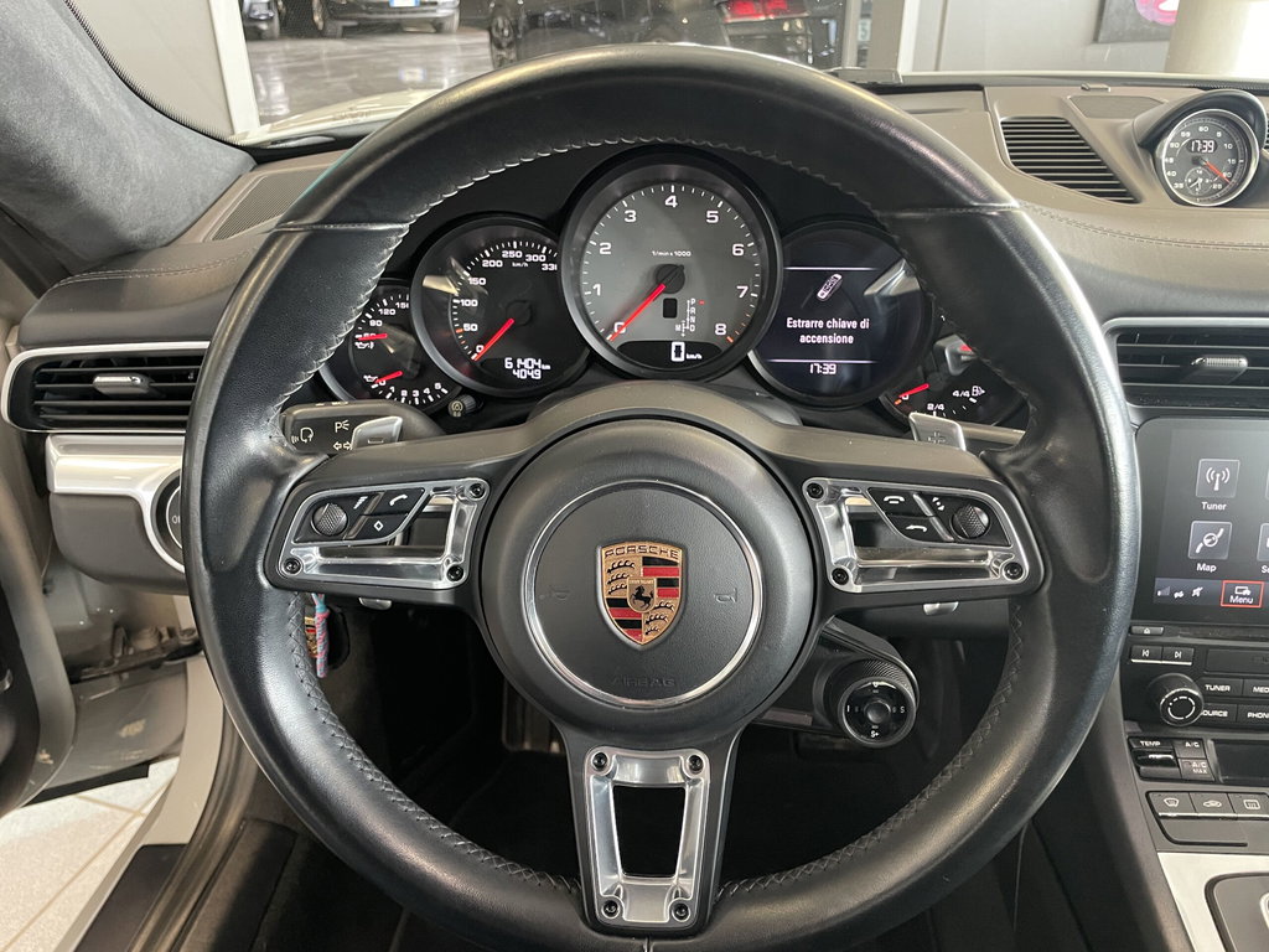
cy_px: 476
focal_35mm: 26
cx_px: 634
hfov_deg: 67.3
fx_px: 953
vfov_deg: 53.1
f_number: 1.6
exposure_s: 1/50
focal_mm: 4.2
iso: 500
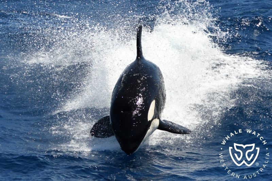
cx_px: 136
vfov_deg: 8.6
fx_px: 1209
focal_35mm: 160
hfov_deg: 12.8
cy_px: 90
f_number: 5.3
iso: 900
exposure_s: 1/8000
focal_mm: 160
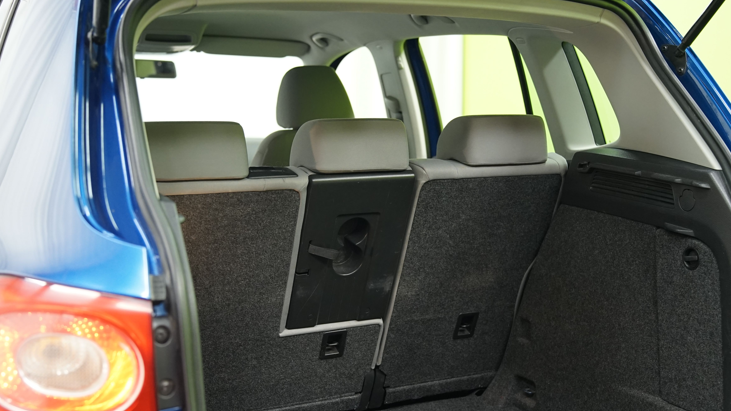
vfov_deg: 23.9
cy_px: 265
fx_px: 969
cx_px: 422
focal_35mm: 50
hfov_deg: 41.2
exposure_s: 1/40
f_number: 2.8
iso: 1250
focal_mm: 37
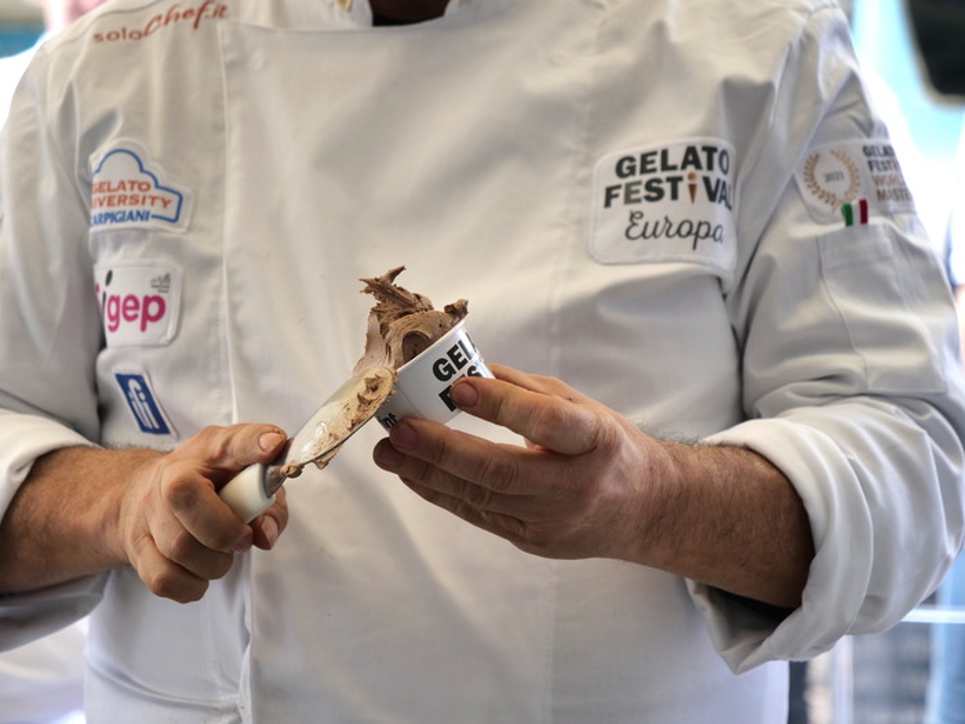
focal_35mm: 120
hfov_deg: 16.4
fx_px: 3345
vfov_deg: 12.3
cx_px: 482
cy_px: 362
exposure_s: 1/640
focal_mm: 60
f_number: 4
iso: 200
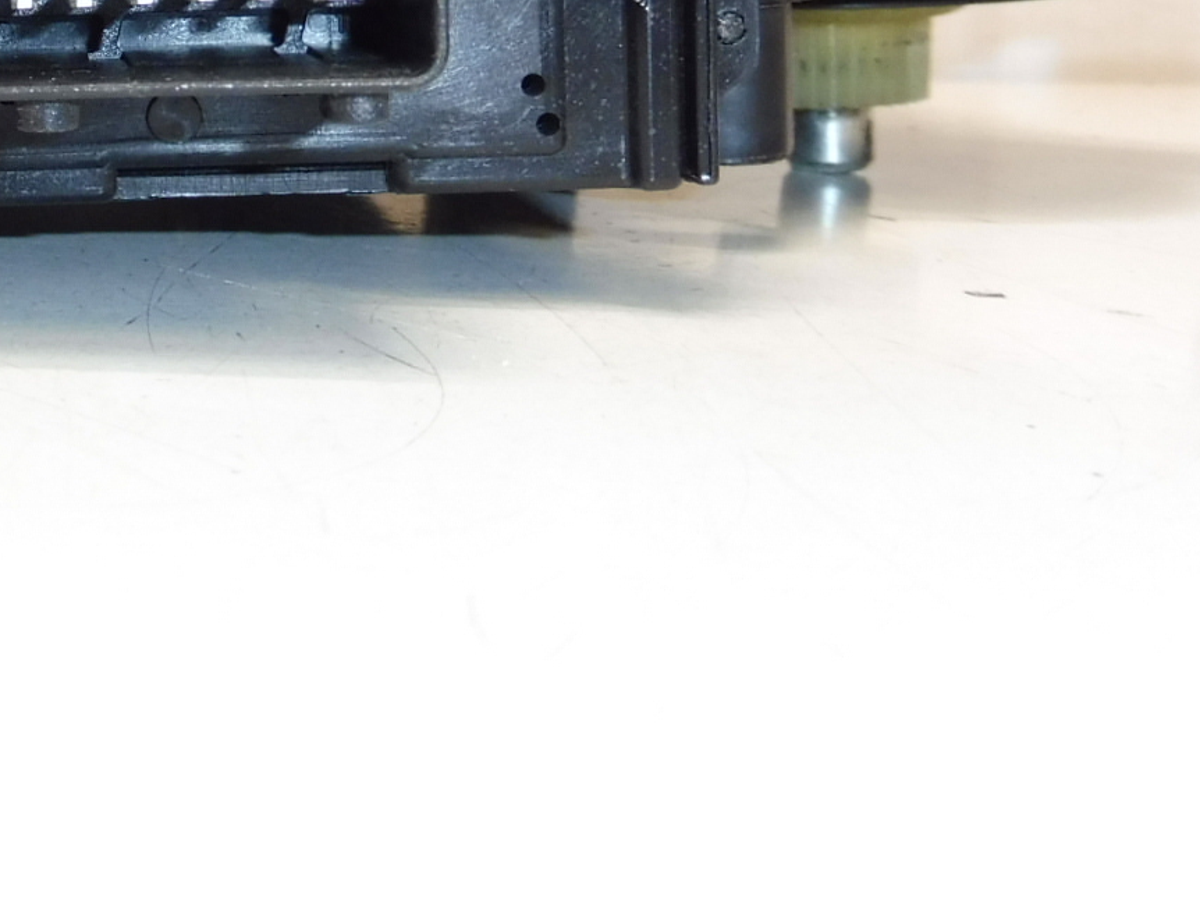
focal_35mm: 57
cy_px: -79
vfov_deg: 24.1
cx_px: -104
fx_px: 1977
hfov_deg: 30.4
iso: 200
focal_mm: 4.3
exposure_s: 1/60
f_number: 3.5
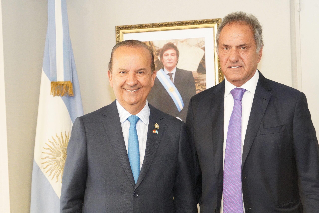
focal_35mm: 70
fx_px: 620
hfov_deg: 28.8
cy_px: 106
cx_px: 160
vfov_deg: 19.5
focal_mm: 70
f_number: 8
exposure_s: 1/250
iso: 25600
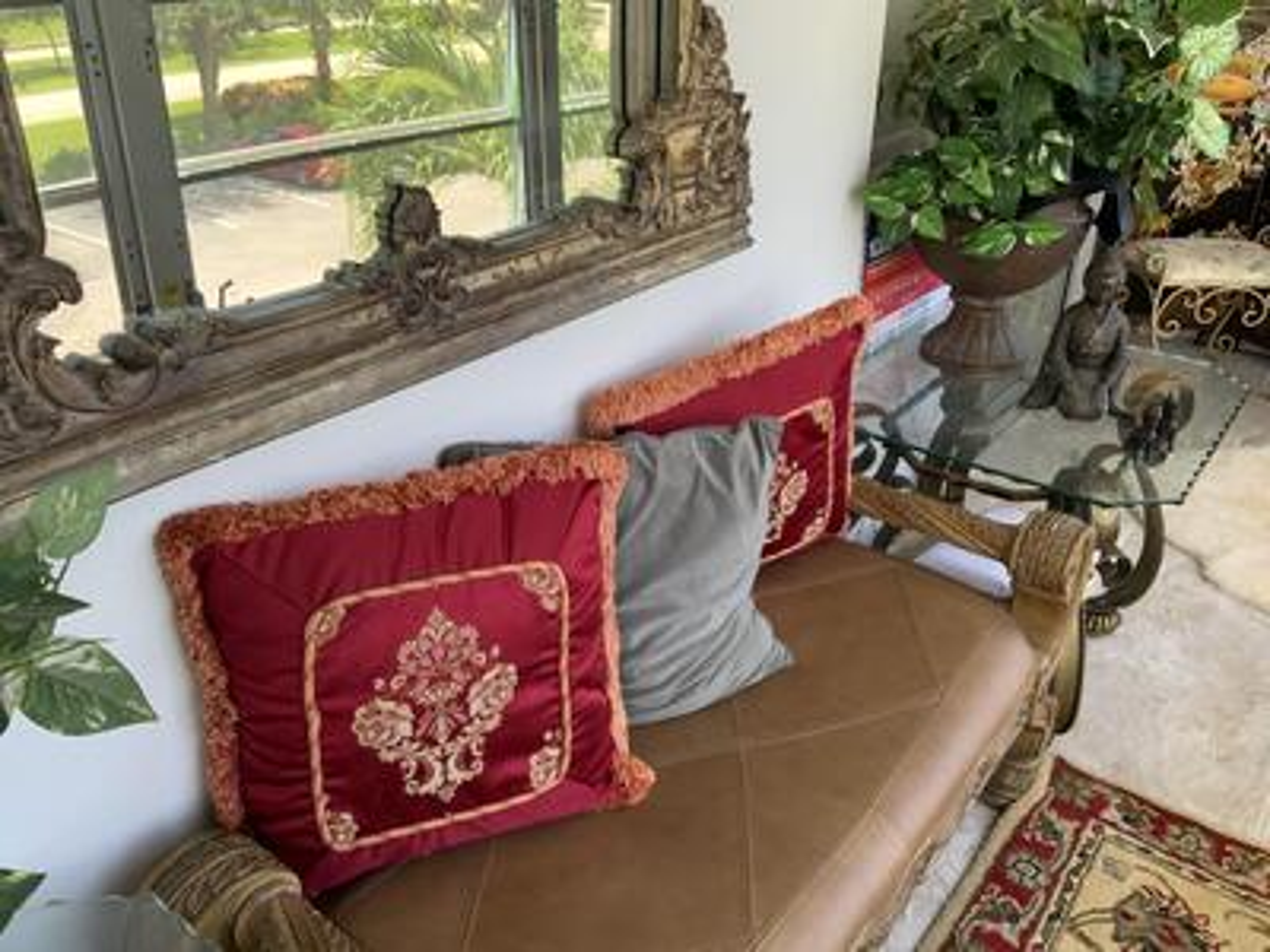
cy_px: 476
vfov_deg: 48.2
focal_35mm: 29
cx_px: 635
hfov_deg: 61.7
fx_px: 1064
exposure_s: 1/120
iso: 64
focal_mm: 3
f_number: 1.8
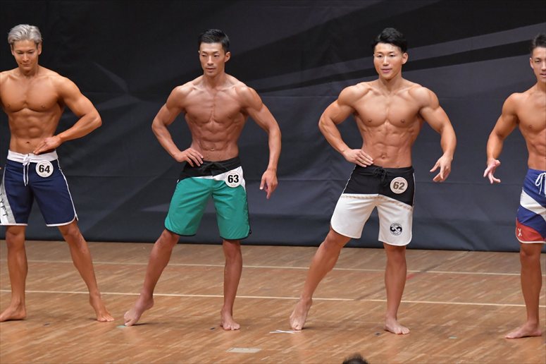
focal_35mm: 270
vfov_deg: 5.1
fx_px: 4093
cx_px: 273
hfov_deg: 7.6
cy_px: 182
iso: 6400
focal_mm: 180
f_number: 5.6
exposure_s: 1/400
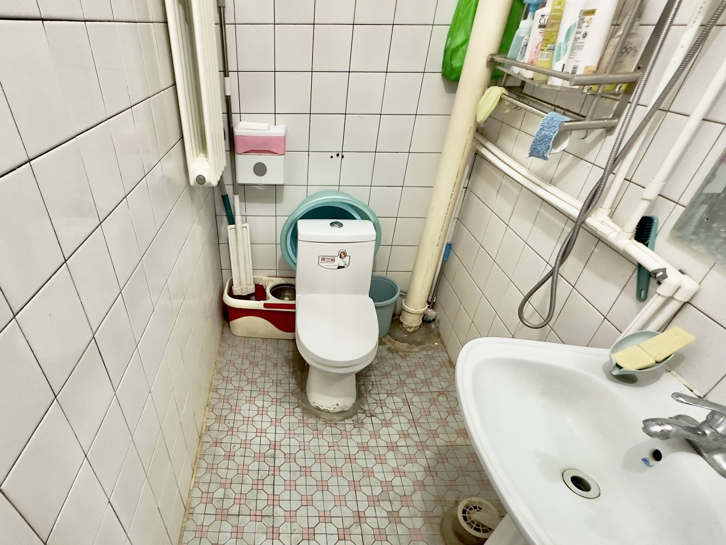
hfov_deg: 83.4
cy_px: 338
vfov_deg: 67.7
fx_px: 398
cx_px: 282
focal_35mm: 19
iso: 320
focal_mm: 2.22
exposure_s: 1/50
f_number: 2.2
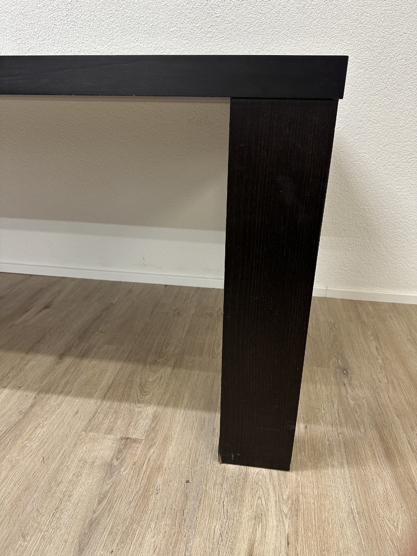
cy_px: 278
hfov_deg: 56.8
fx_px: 385
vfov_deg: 71.6
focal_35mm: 24
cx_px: 208
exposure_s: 1/50
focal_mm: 6.9
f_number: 1.8
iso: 200
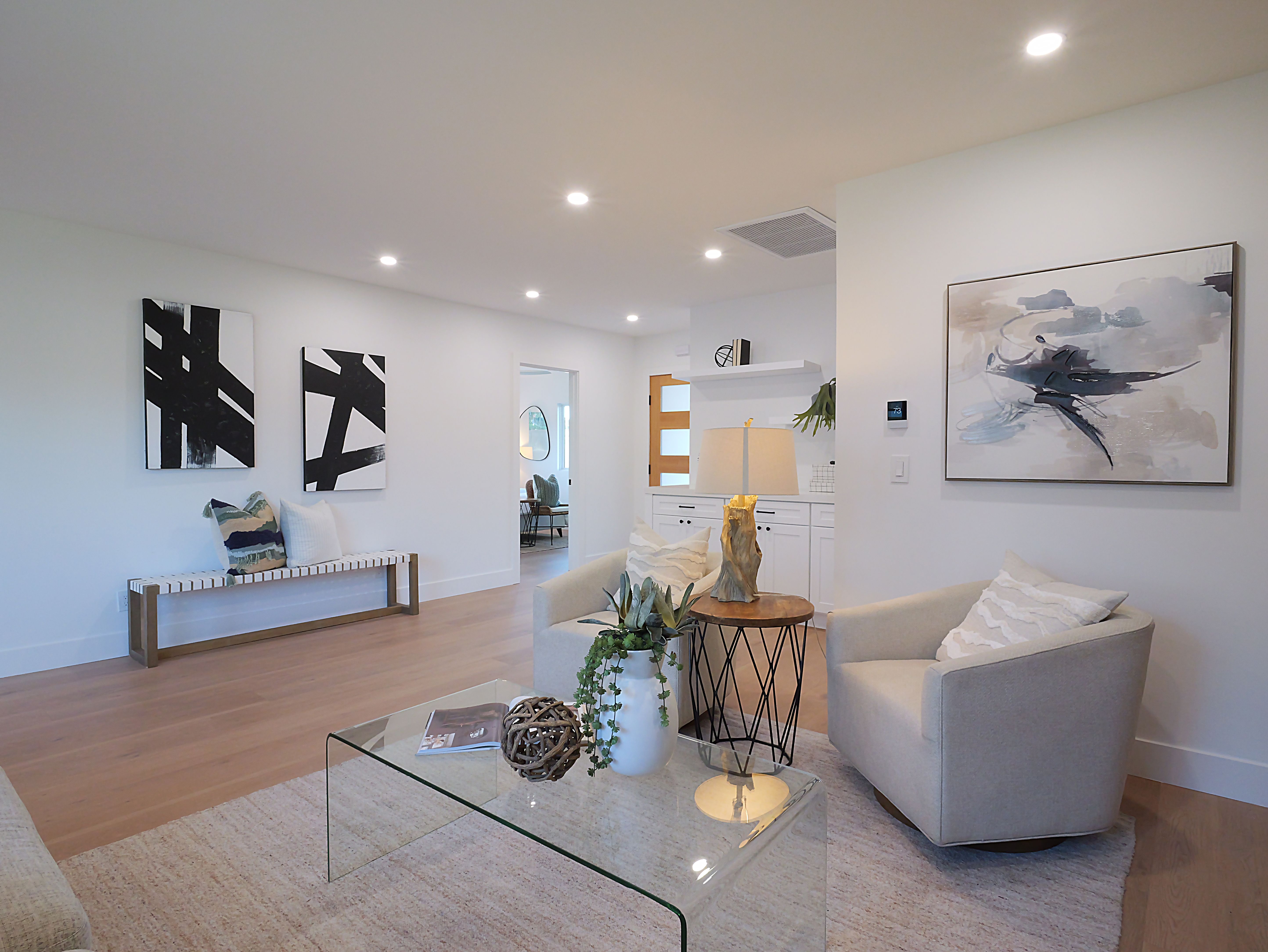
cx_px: 634
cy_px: 476
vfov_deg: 71.6
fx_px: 660
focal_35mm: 18
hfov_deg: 87.7
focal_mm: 9
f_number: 8
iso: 1600
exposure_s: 1/40
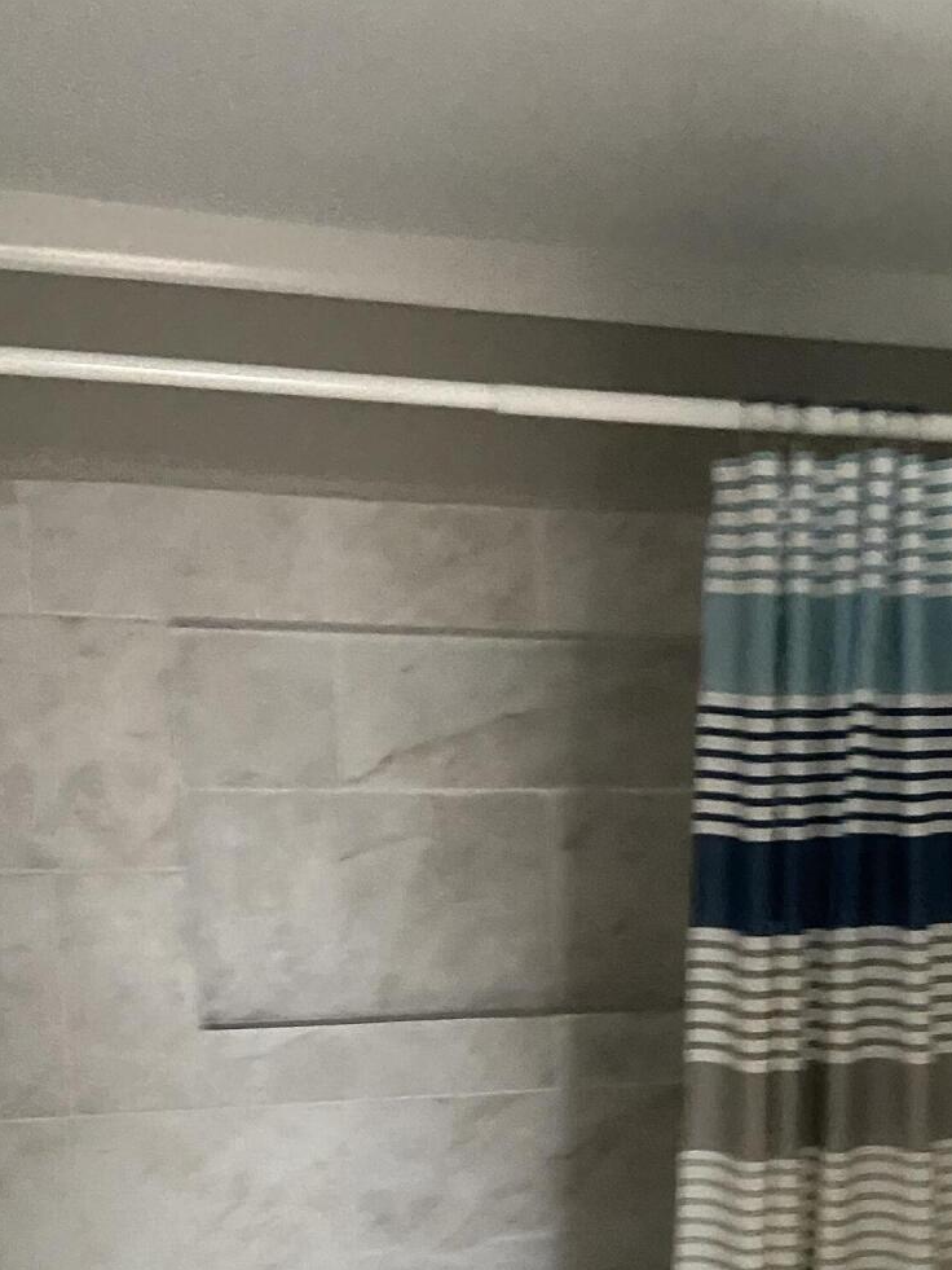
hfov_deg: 26.8
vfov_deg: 33.7
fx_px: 1943
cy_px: 1200
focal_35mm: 53
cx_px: 823
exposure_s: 1/30
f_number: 1.8
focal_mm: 4.25
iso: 640
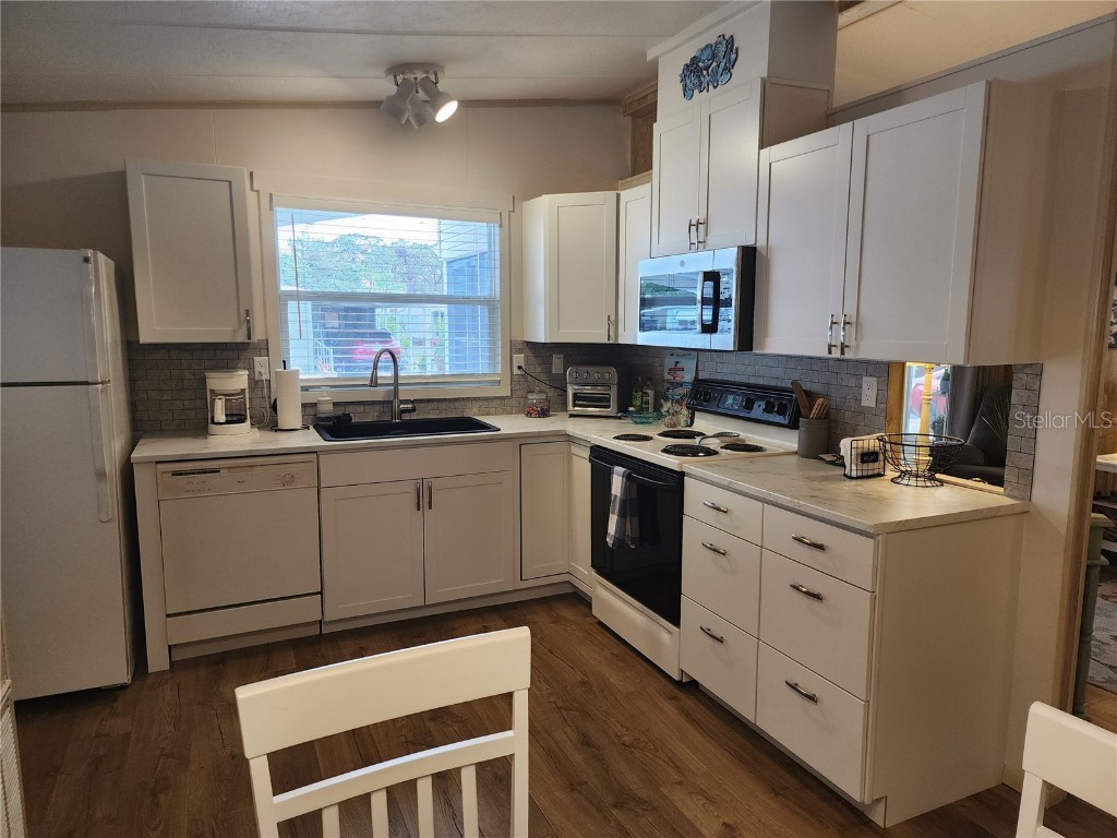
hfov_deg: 73.9
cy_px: 419
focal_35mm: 23
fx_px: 742
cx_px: 558
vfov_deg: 58.9
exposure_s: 1/120
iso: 160
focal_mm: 6.4
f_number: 1.8
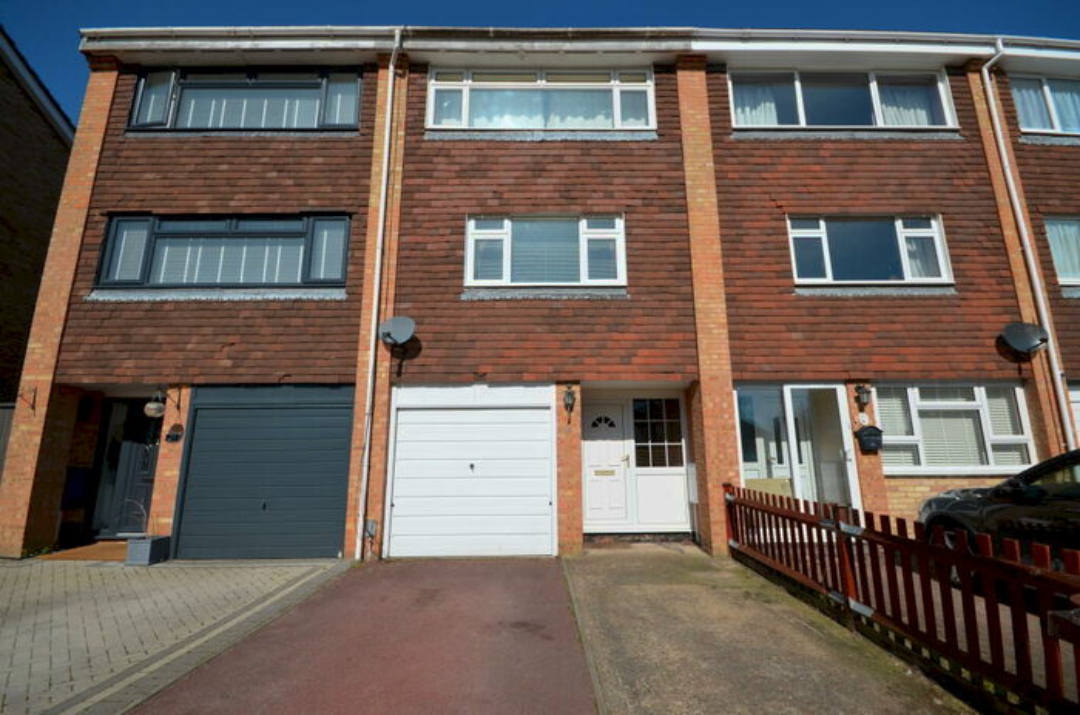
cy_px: 358
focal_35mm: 15
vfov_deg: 77.0
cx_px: 540
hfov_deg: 100.5
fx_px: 449
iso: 100
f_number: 9
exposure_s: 1/320
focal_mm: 10
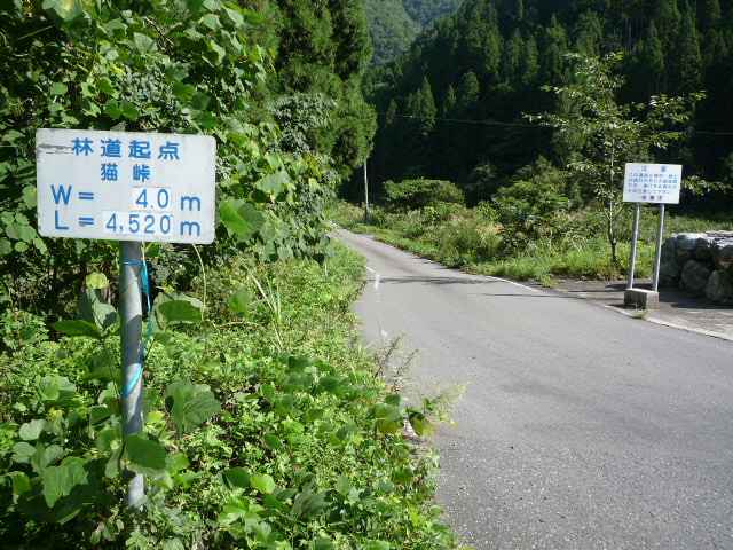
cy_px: 275
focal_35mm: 30
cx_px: 366
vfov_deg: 46.8
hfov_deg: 60.0
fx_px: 635
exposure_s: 1/500
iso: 100
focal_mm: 5.3
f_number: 3.4
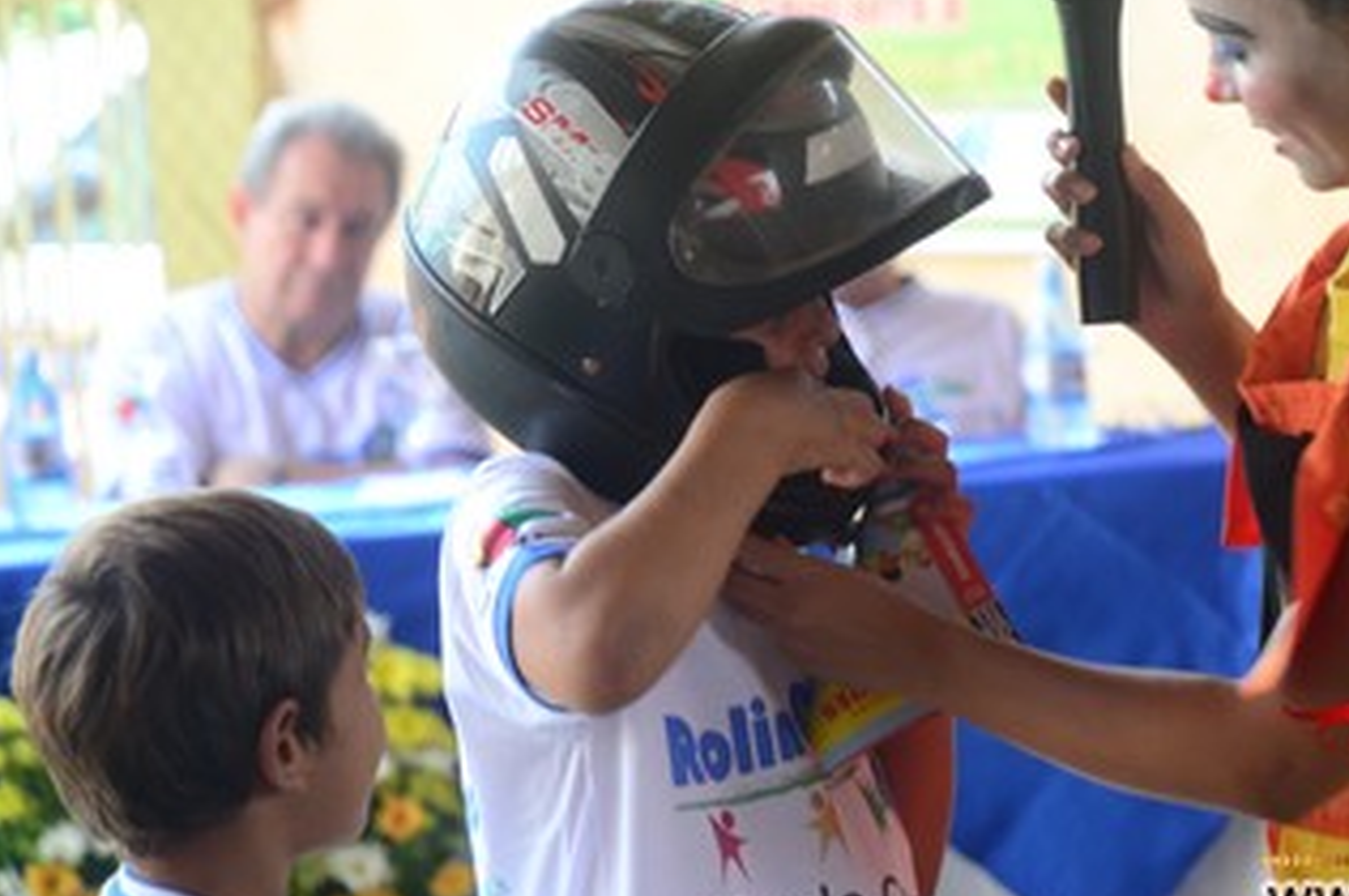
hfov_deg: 7.1
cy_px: 333
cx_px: 905
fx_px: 10807
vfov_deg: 4.7
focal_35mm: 289
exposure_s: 1/100
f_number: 5.6
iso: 400
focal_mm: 135
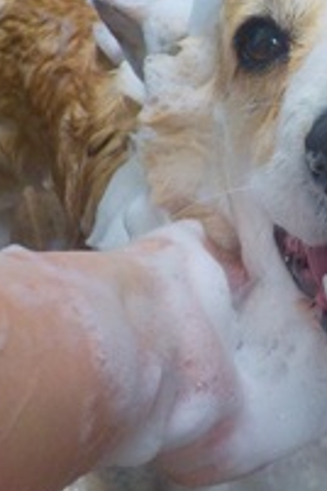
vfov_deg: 31.9
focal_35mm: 62
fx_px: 845
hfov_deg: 21.2
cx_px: 327
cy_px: 134
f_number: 3.3
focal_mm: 4.1
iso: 280
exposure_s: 1/30
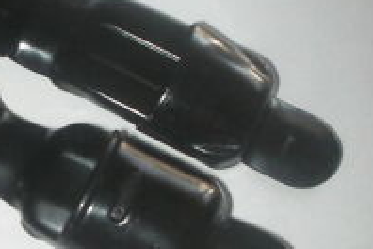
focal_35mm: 96
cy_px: 121
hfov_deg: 20.4
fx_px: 995
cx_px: -21
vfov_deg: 14.3
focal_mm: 6.3
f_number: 5.6
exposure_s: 1/30
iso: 200
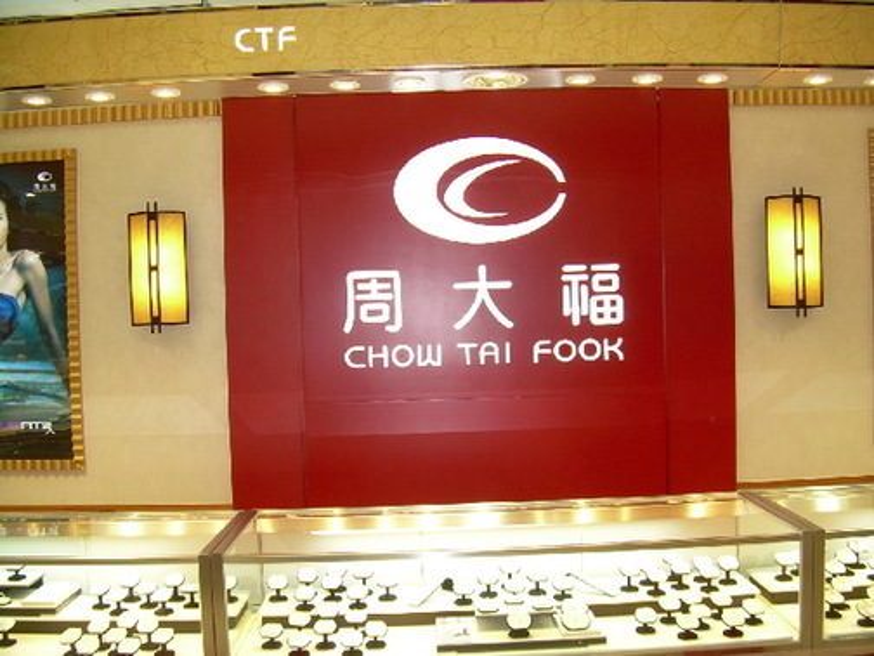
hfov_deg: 49.0
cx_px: 437
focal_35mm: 38
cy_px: 328
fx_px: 959
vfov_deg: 37.7
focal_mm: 6.3
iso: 50
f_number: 2.8
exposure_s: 1/30
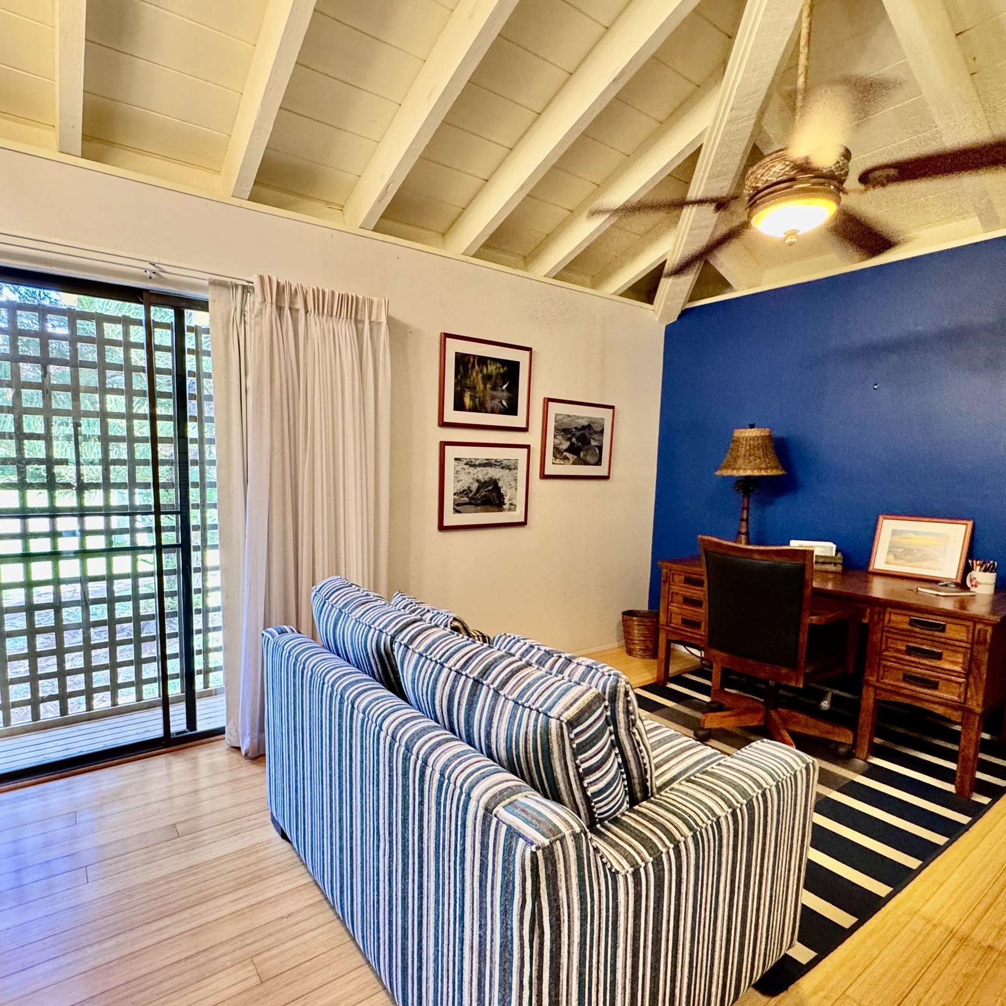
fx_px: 592
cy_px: 537
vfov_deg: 80.6
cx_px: 447
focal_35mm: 18
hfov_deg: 80.4
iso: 320
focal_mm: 2.22
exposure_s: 1/60
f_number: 2.2
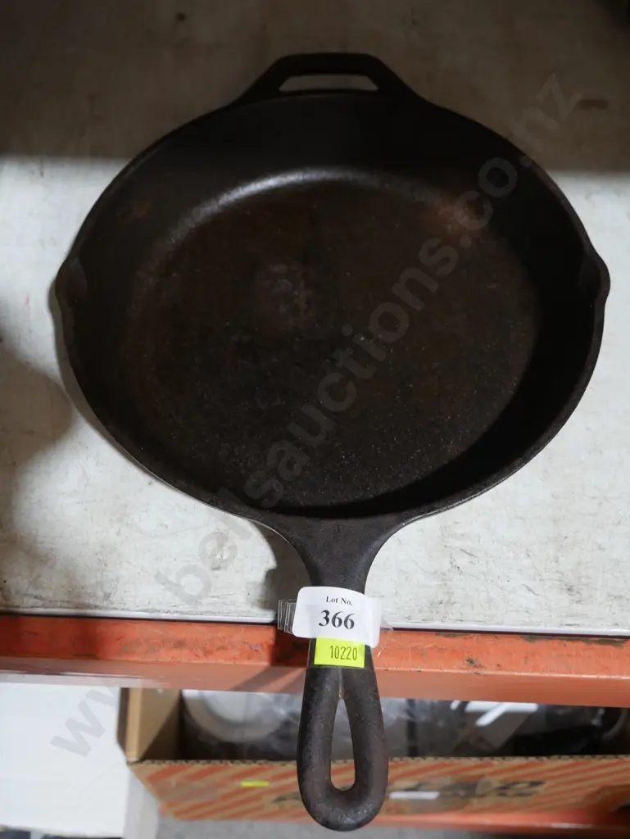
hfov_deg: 36.0
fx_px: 970
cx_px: 315
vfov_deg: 46.8
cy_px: 420
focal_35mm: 40
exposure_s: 1/60
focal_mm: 20
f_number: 4.4
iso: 640
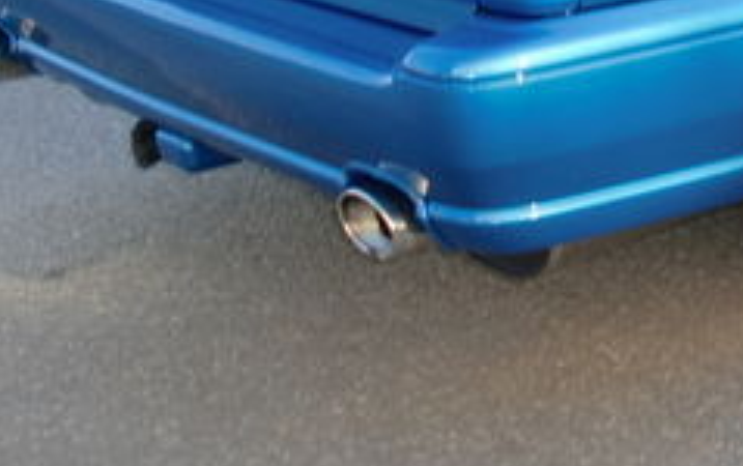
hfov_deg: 19.4
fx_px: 2068
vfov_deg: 12.7
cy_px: -31
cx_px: 839
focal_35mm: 102
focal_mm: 6.3
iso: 64
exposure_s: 1/125
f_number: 2.8
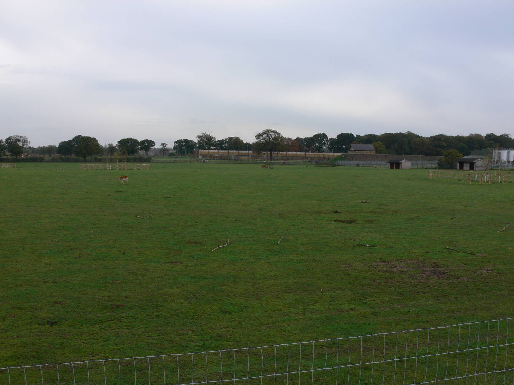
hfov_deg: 51.4
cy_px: 192
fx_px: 535
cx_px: 257
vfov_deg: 39.7
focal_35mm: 36
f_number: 5.6
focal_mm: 7.6
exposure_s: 1/160
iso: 80
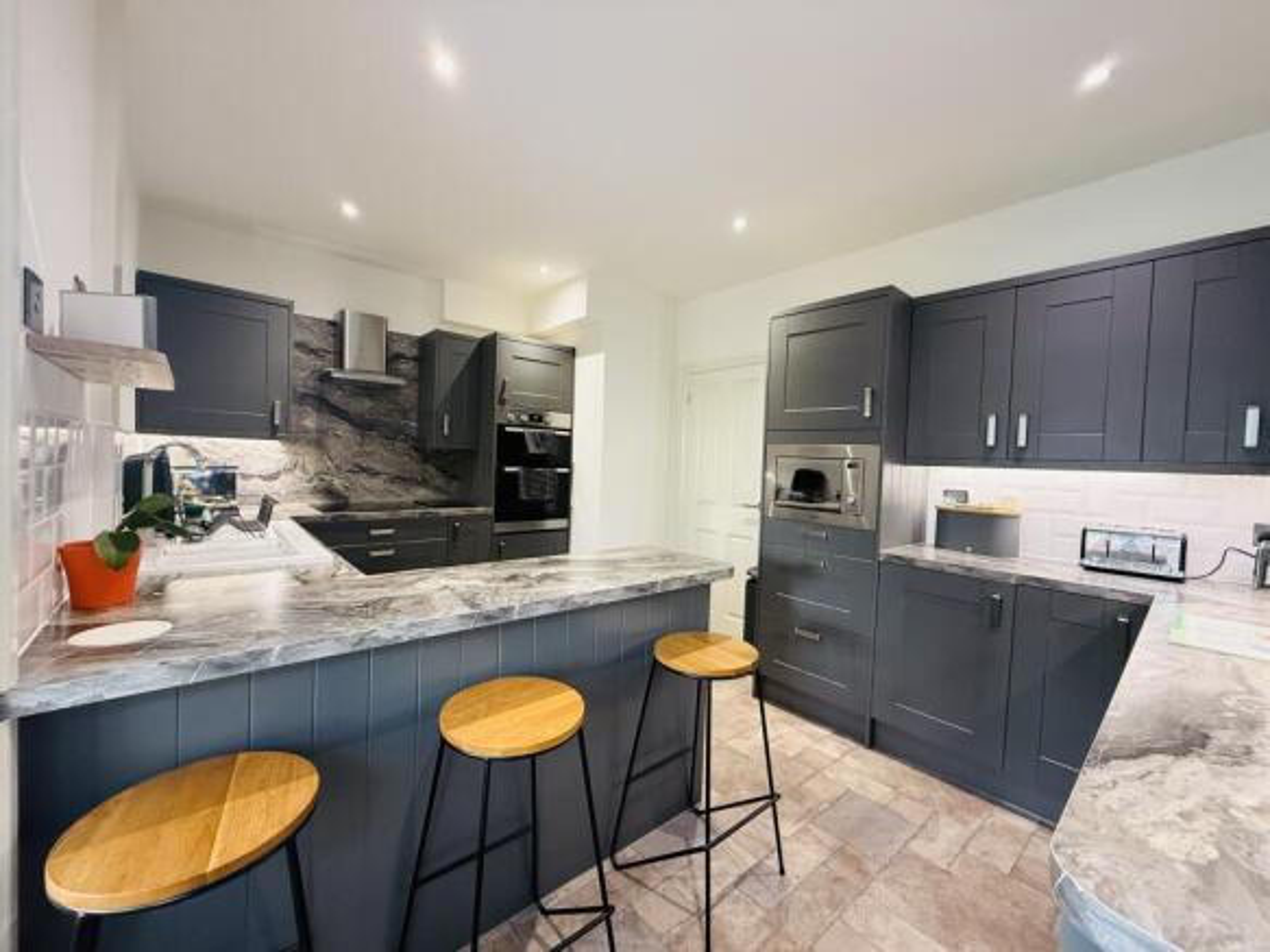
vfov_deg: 85.7
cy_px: 476
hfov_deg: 102.1
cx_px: 635
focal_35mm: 14
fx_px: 514
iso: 640
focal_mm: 2.22
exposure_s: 1/60
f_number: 2.2
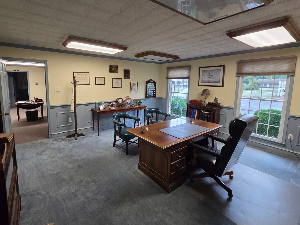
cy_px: 98
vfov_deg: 81.4
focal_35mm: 15
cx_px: 134
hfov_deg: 97.8
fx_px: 130
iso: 250
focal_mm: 2.2
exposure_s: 1/60
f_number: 2.2
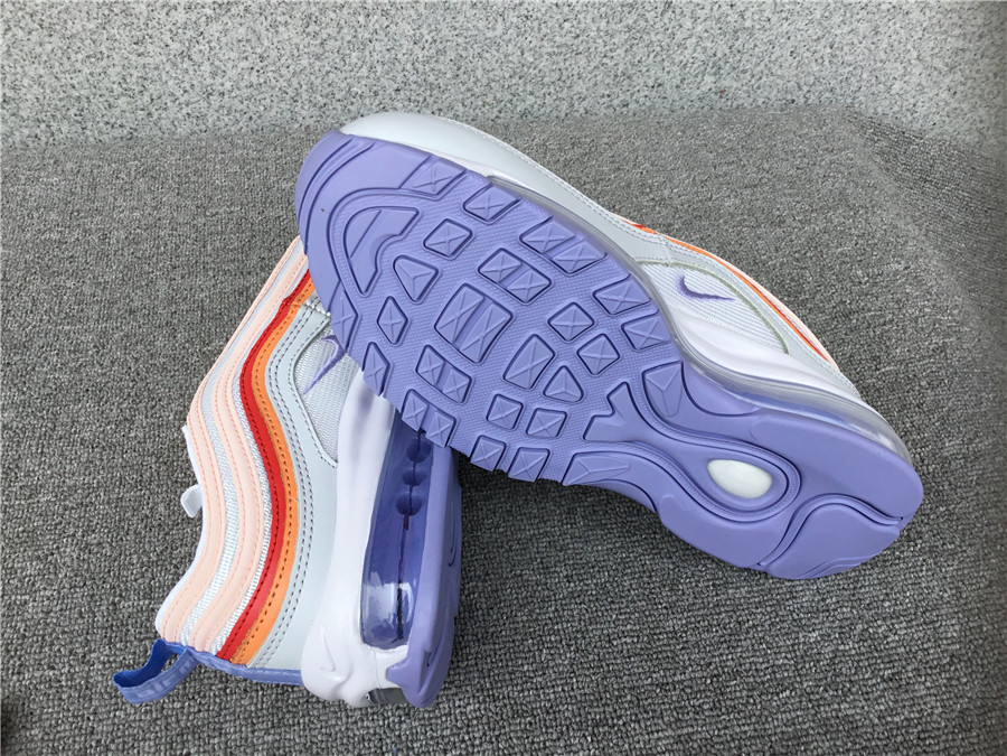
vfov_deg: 45.4
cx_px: 504
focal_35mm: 31
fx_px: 902
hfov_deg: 58.4
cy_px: 378
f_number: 2.4
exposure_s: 1/248
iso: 25
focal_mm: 3.3
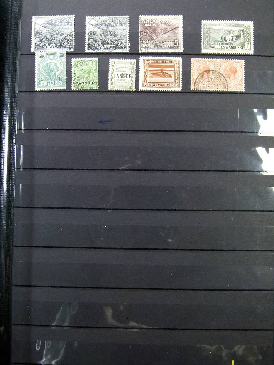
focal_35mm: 36
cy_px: 182
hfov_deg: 39.7
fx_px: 380
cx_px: 137
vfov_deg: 51.4
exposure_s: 1/60
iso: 200
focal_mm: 6.5
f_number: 3.1
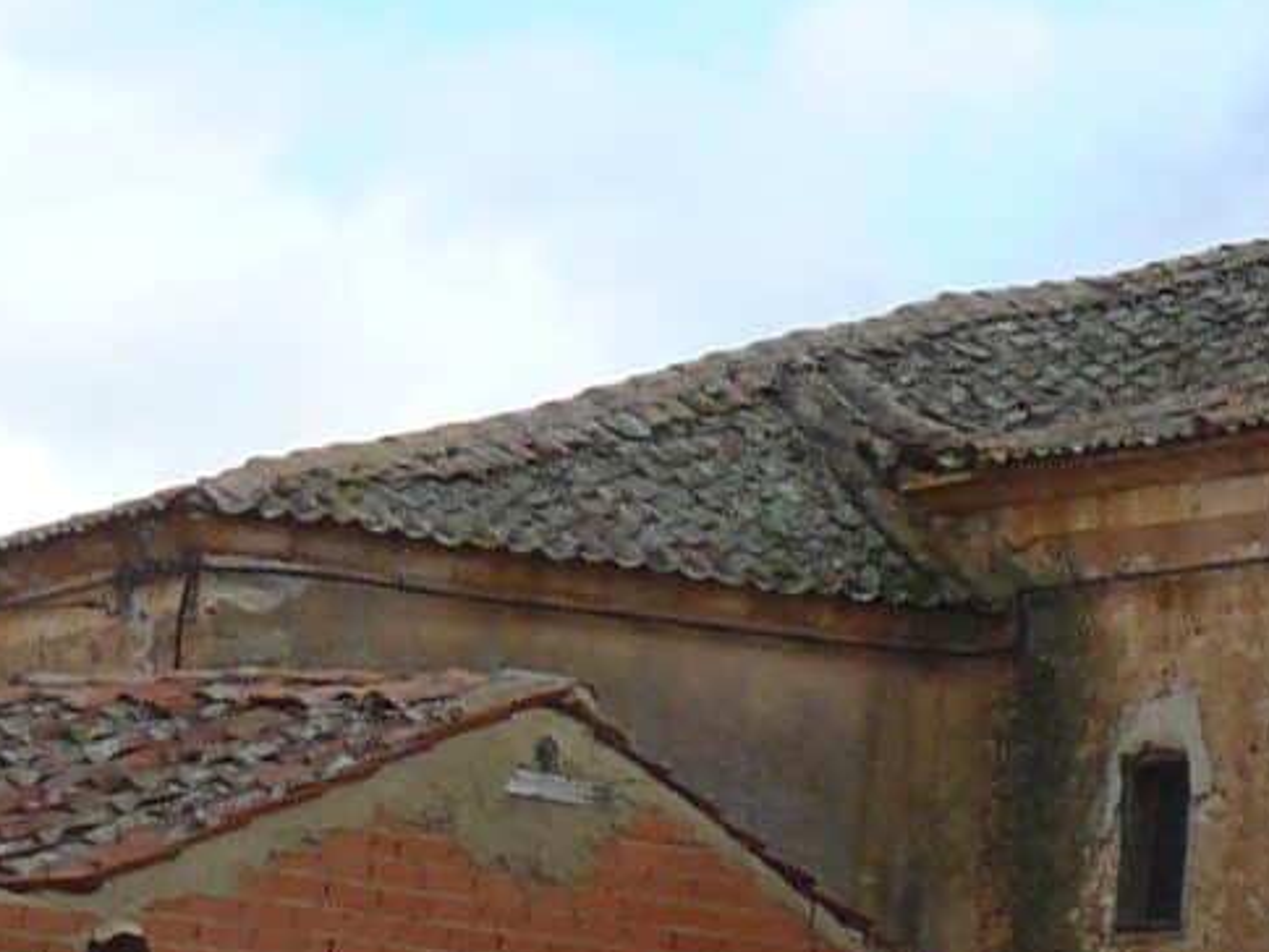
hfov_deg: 9.7
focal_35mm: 190
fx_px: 6967
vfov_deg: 7.8
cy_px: 531
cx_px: 2499
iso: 100
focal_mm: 6
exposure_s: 1/250
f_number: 5
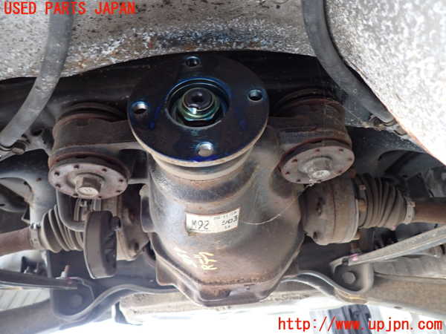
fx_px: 322
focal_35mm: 25
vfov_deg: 54.9
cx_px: 223
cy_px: 167
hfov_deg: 69.4
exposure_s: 1/30
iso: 200
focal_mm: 4.5
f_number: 2
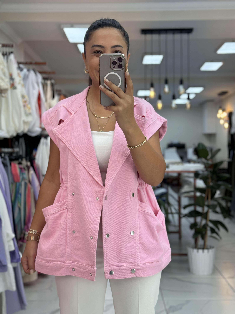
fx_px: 444
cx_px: 118
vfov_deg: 38.9
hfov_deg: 29.7
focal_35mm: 49
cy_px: 158
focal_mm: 6.76
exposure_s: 1/100
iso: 80
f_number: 1.78
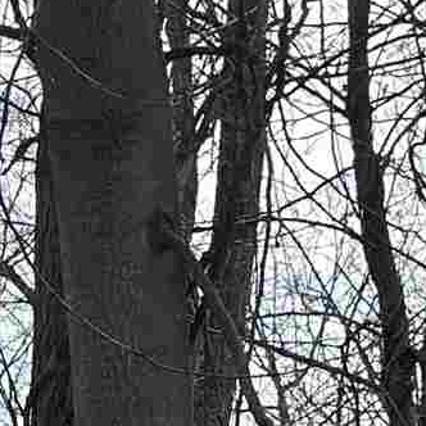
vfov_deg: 8.8
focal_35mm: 196
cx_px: -607
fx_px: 2729
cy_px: 520
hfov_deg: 8.2
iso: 80
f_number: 1.78
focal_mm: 6.86
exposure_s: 1/3155
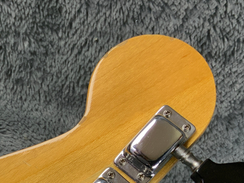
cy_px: 209
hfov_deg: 24.9
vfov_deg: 18.7
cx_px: 8
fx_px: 529
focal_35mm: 75
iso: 50
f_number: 1.8
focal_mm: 3
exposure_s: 1/60
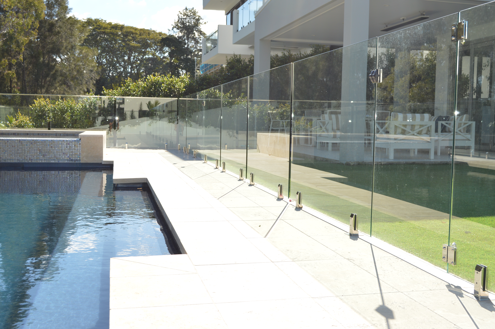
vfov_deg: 31.8
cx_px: 248
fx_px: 577
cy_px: 164
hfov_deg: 46.4
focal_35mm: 42
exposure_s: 1/200
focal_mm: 28
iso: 100
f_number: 6.3
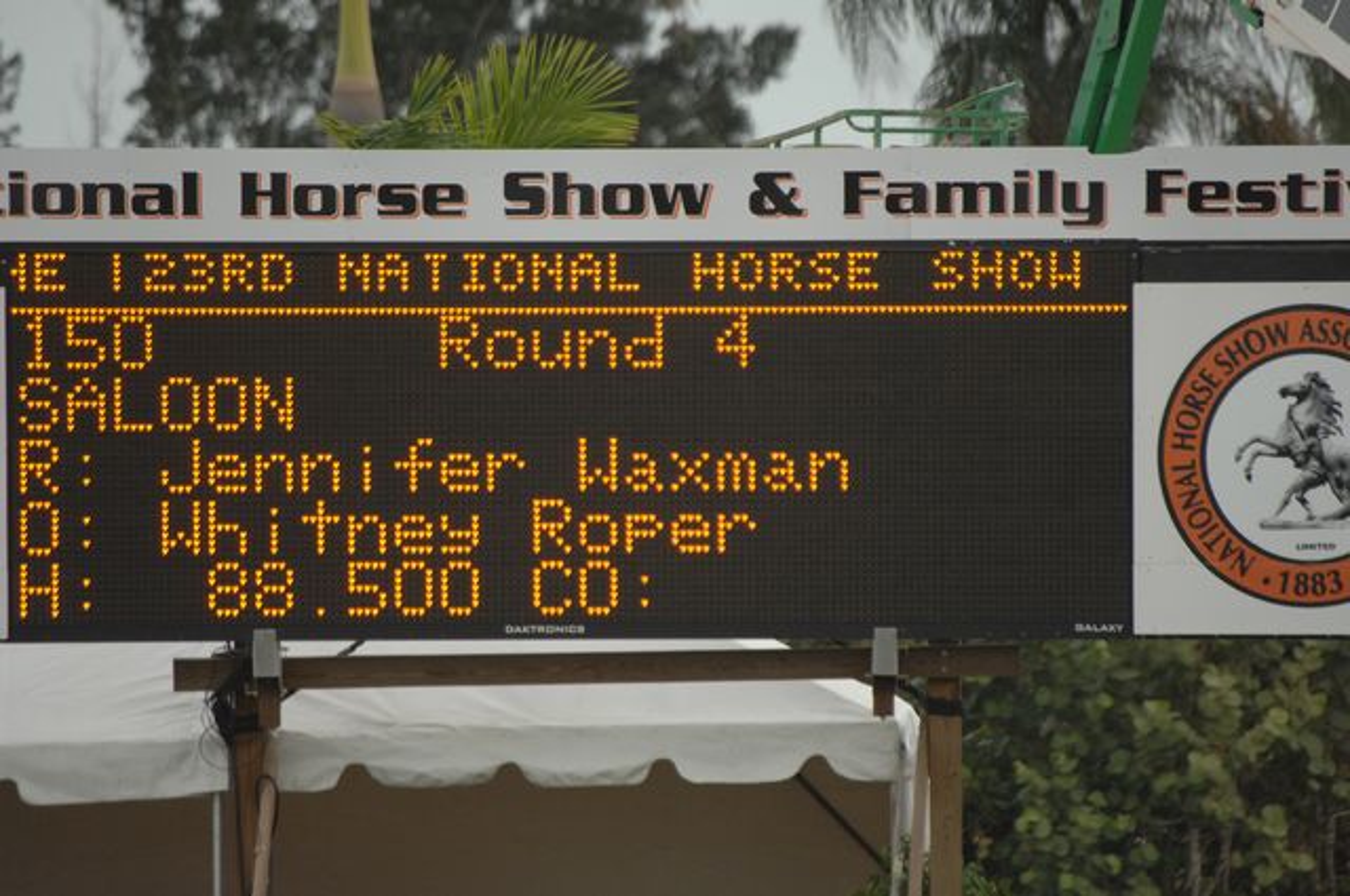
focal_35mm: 750
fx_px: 28089
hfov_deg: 2.8
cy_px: 448
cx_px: 675
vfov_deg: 1.8
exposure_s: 1/500
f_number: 6.3
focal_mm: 500
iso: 500
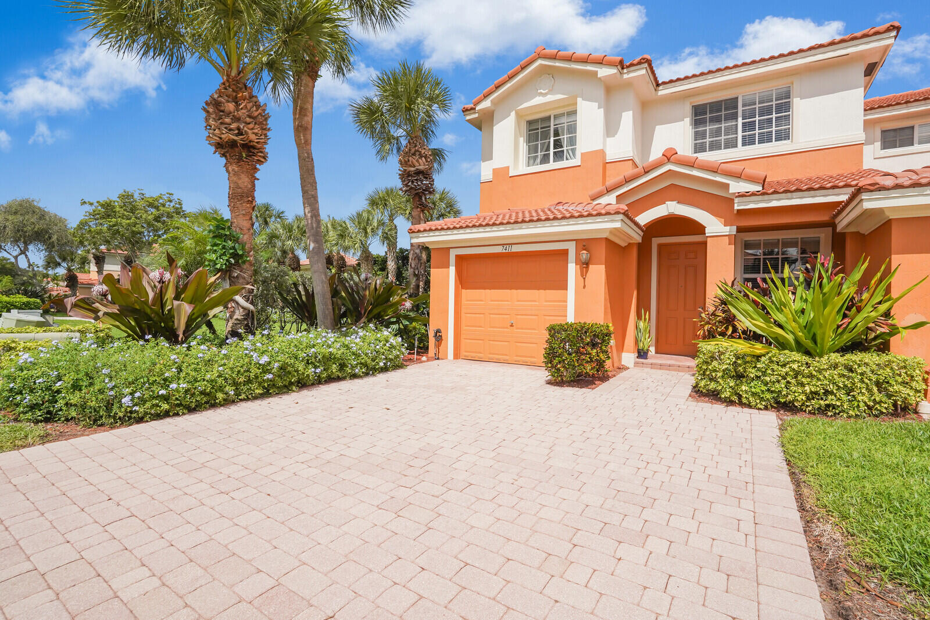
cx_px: 465
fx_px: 413
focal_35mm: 16
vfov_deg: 73.7
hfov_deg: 96.7
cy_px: 310
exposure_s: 1/2500
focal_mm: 16
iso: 800
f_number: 9
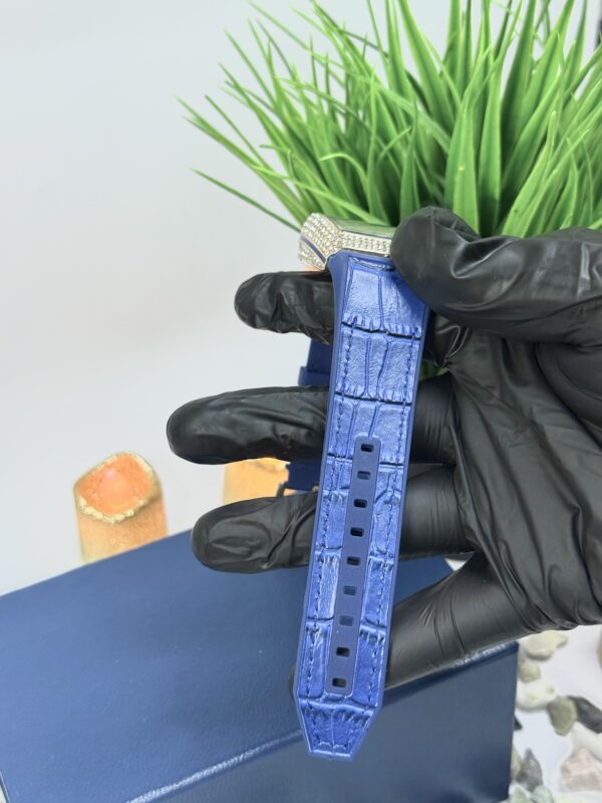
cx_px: 301
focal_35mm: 48
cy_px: 402
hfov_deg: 30.3
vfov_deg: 39.7
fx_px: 1113
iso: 100
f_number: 1.78
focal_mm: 6.76
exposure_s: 1/100
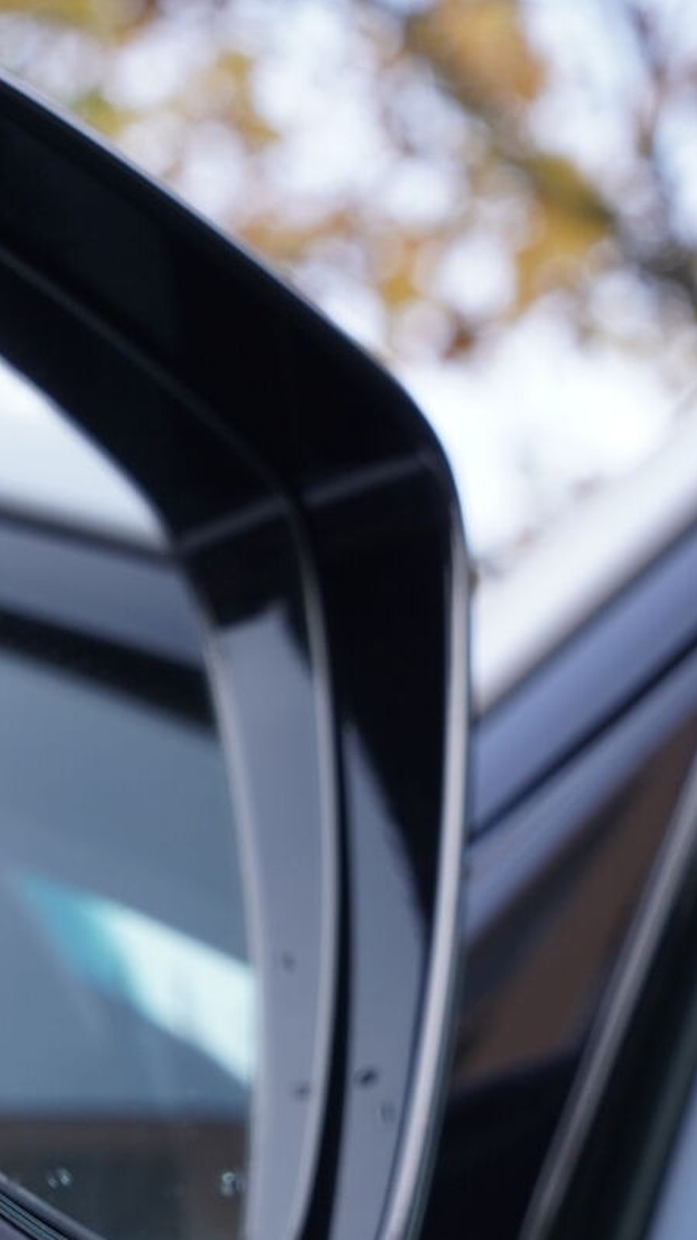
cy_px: 943
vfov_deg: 20.4
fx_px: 3417
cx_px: -339
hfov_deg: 11.2
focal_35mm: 104
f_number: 7.1
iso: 400
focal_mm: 41
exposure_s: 1/125
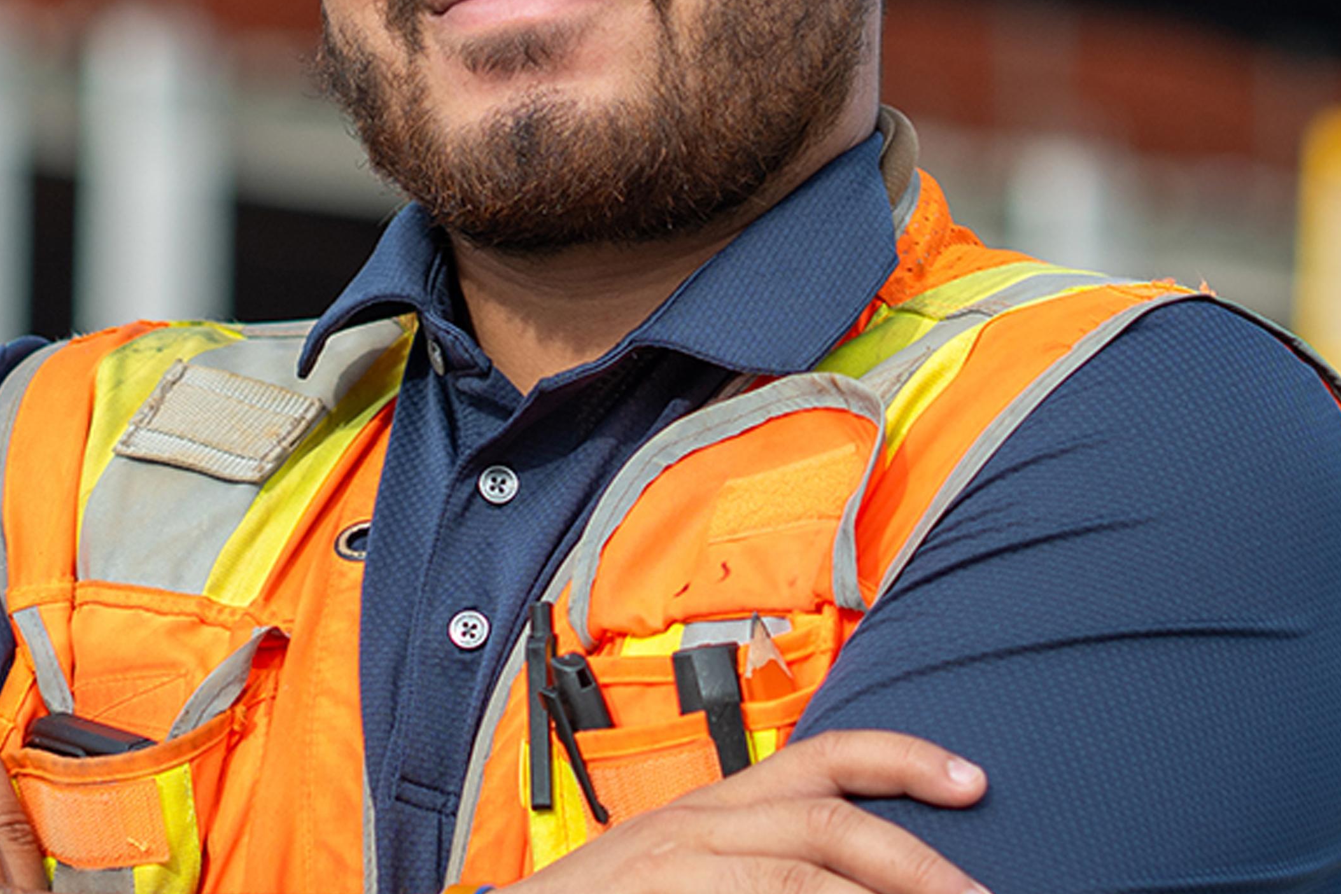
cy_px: -17
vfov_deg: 4.1
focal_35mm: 333
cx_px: 644
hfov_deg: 6.2
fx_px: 12404
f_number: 3.2
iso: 100
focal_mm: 85
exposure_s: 1/800
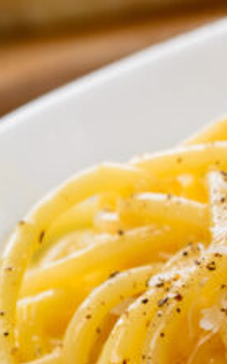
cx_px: 507
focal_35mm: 342
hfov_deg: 3.8
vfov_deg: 6.1
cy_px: 58
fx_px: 3385
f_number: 16
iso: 50
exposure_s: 1/100
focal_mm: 105
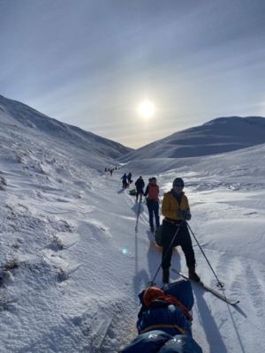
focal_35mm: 26
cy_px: 176
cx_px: 132
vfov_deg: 67.3
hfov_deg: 53.1
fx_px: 265
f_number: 1.8
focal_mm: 4.25
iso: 40
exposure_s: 1/14286
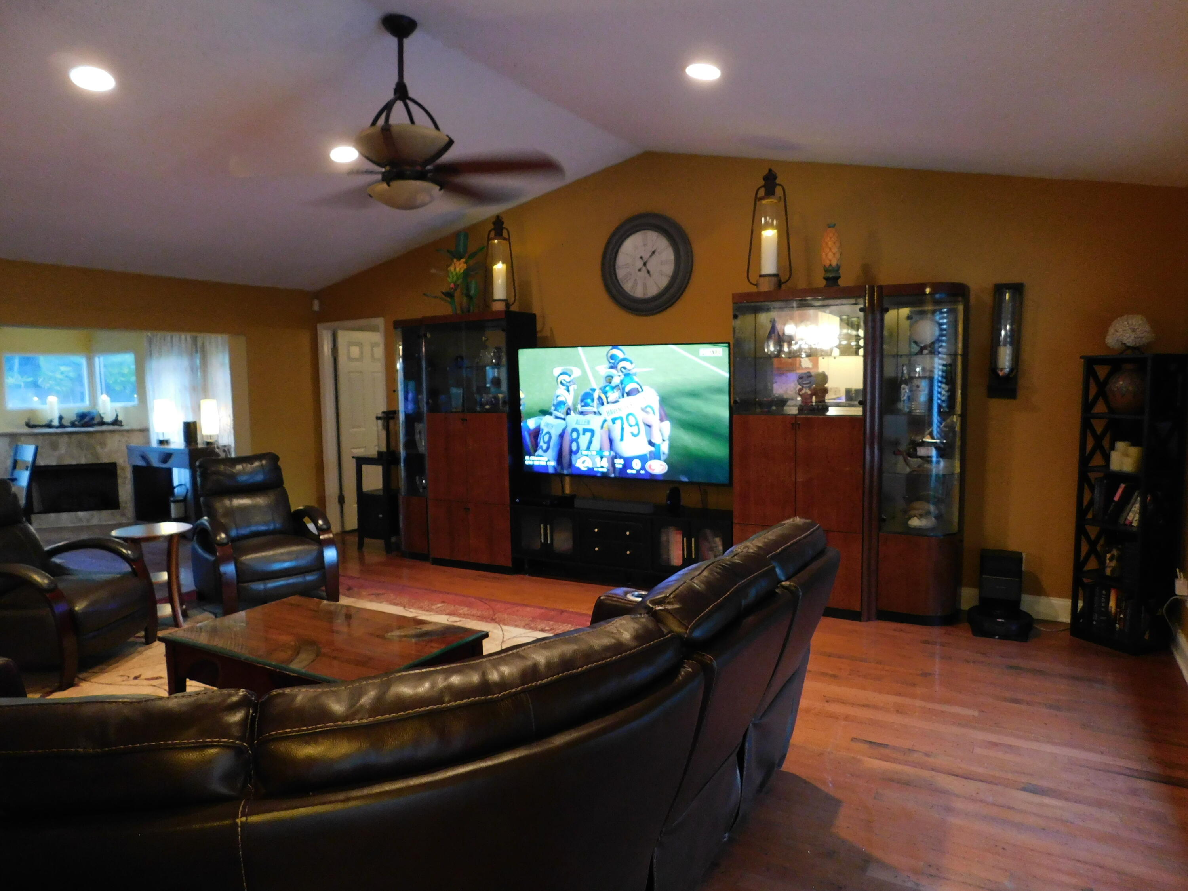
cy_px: 446
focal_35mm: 23
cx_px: 594
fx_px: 789
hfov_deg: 73.9
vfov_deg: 58.9
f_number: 3
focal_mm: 4
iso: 400
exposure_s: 1/10
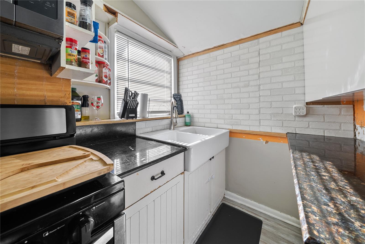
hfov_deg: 112.6
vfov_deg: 90.1
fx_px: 122
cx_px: 182
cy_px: 122
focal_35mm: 12
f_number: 9
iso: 800
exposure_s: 1/10
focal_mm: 12
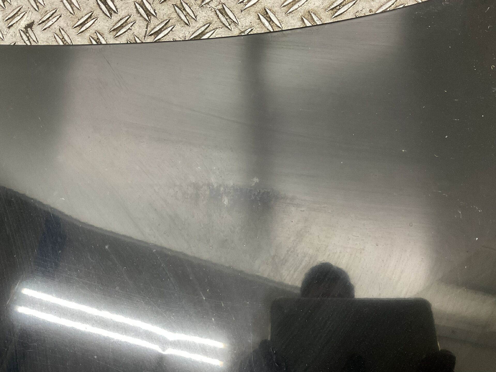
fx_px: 416
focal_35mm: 29
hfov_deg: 61.7
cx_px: 248
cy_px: 186
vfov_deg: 48.2
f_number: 1.8
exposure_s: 1/50
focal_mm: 3
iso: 125
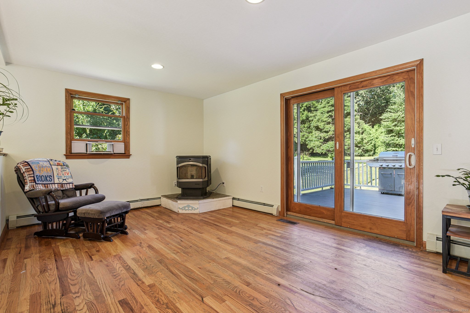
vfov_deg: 70.4
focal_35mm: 17
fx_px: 222
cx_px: 235
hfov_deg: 93.3
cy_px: 156
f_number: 11
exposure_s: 1/25
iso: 400
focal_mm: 17
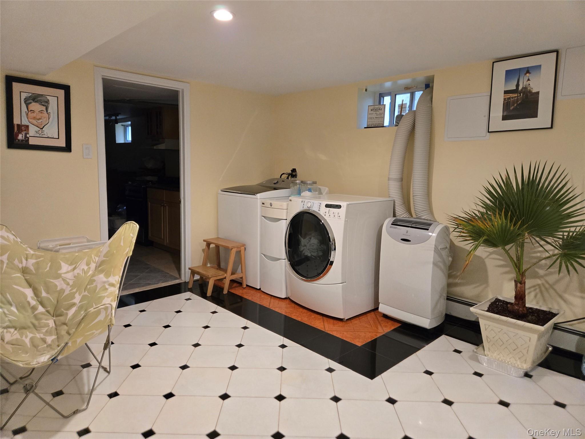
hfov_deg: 73.9
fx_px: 389
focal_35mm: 23
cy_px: 220
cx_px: 292
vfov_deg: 58.9
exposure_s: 1/120
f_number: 1.8
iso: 640
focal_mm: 5.4
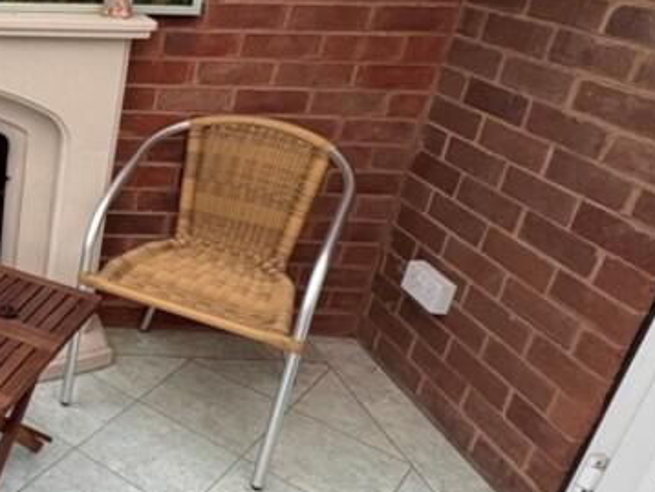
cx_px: -126
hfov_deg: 36.4
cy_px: 213
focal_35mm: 40
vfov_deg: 35.9
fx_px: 757
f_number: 2.2
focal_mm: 2.22
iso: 200
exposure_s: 1/94
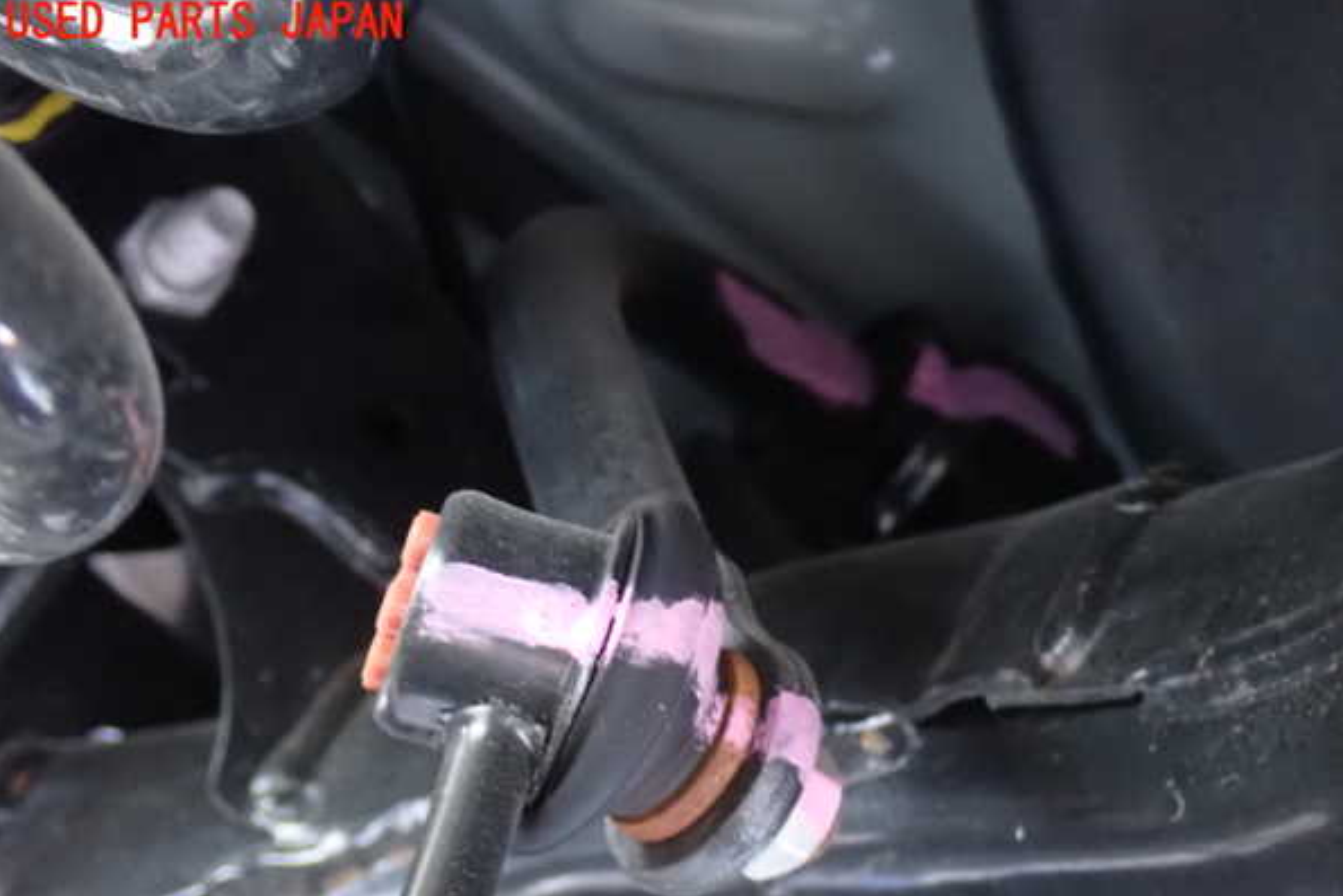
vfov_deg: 20.9
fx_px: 2425
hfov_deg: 31.0
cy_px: 503
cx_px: 670
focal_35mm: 65
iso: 1600
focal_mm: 11.09
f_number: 3.6
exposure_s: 1/6
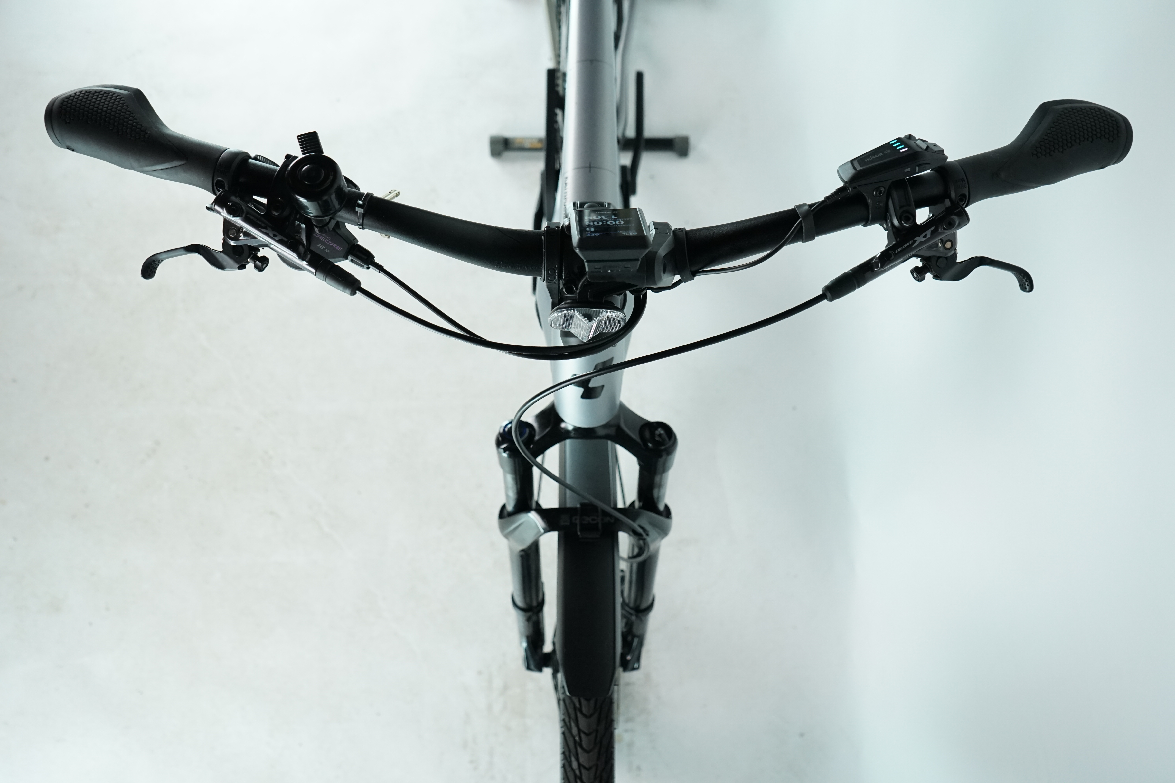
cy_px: 392
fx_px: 914
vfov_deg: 46.4
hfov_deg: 65.5
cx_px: 588
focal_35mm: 28
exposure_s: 1/200
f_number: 5
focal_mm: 28
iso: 2000
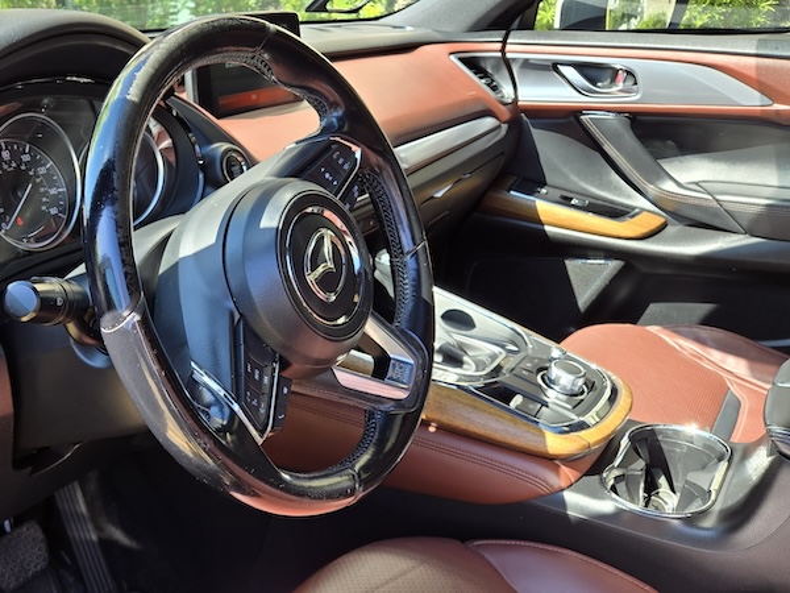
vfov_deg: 58.9
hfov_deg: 73.9
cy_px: 296
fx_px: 525
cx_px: 395
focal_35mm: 23
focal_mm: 5.4
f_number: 1.8
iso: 25
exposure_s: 1/182
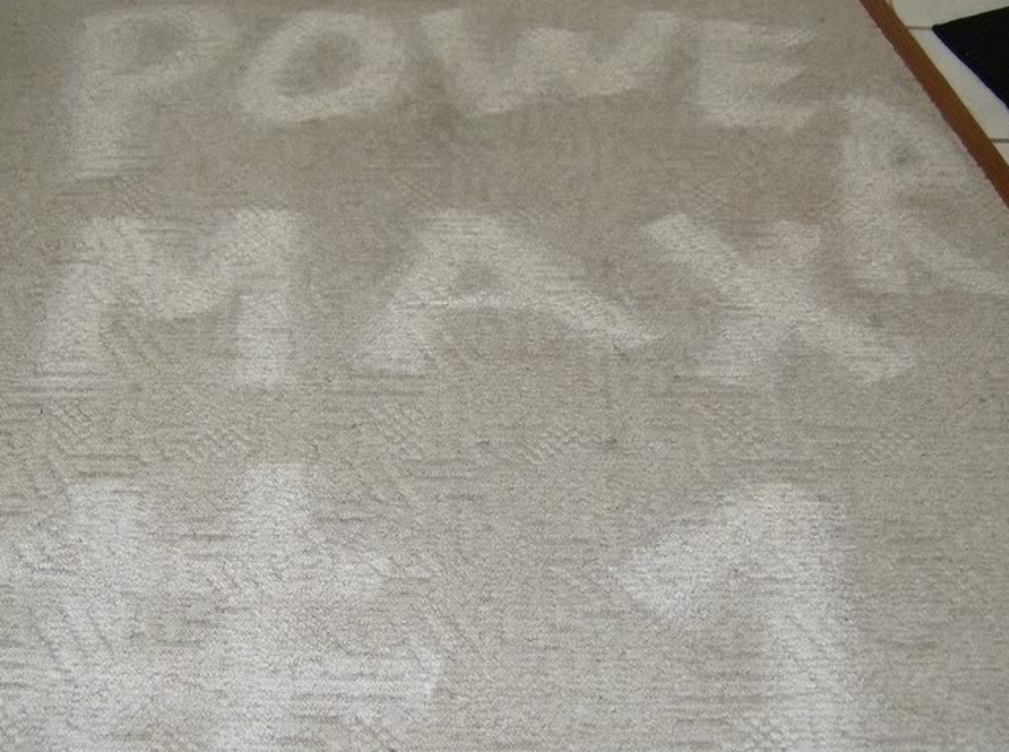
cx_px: 541
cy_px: 407
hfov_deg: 42.1
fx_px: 1309
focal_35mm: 45
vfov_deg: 32.0
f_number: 2.8
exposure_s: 1/60
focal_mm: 6
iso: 200
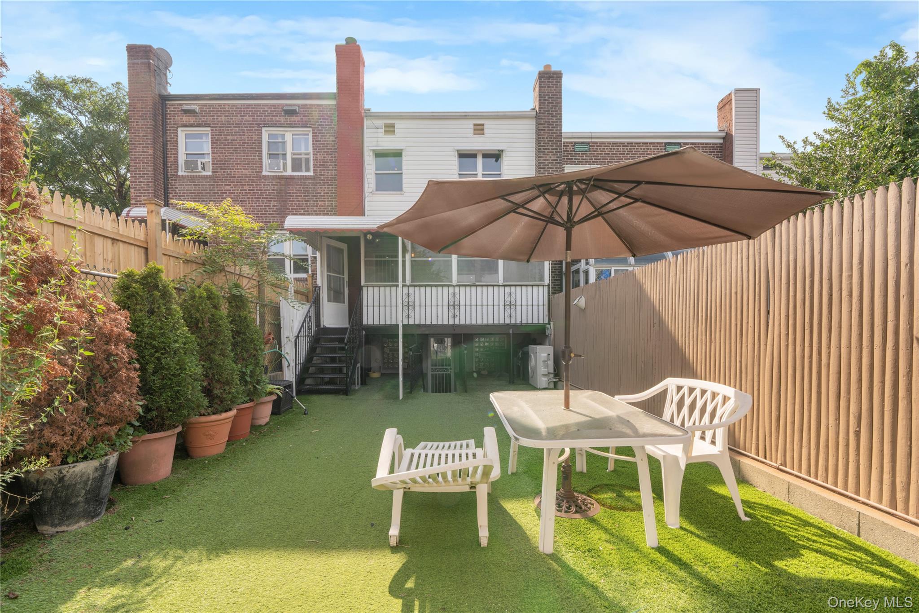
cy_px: 306
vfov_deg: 81.2
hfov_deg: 104.3
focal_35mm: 14
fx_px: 357
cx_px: 460
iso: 125
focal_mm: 14
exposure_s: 1/80
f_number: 11
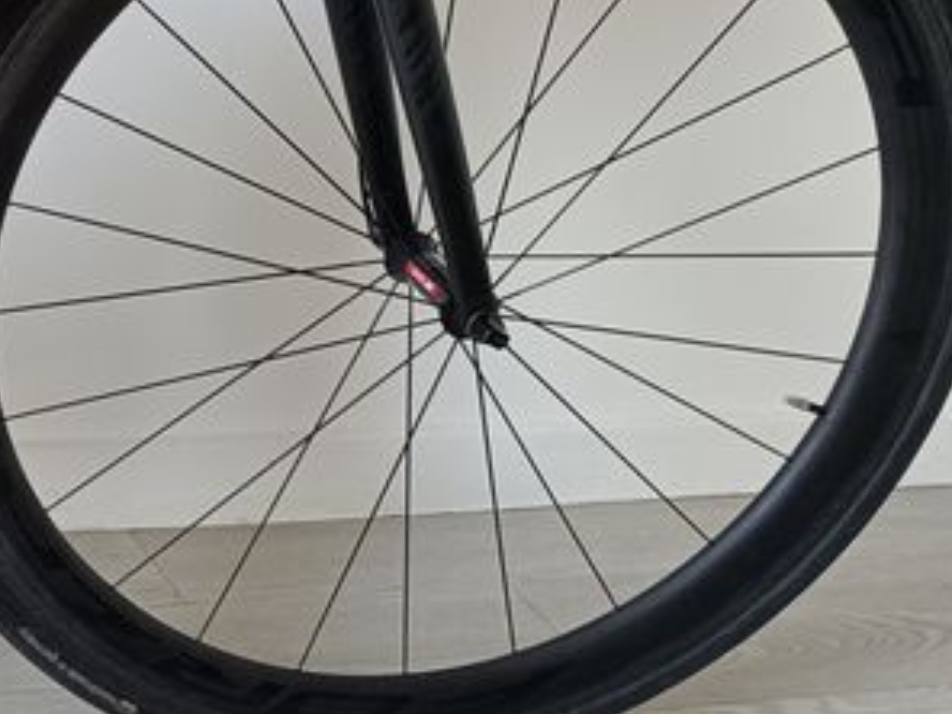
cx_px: -408
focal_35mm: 81
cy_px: 39
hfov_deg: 21.0
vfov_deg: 17.9
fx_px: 2228
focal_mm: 6.14
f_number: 1.65
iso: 771
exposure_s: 1/60
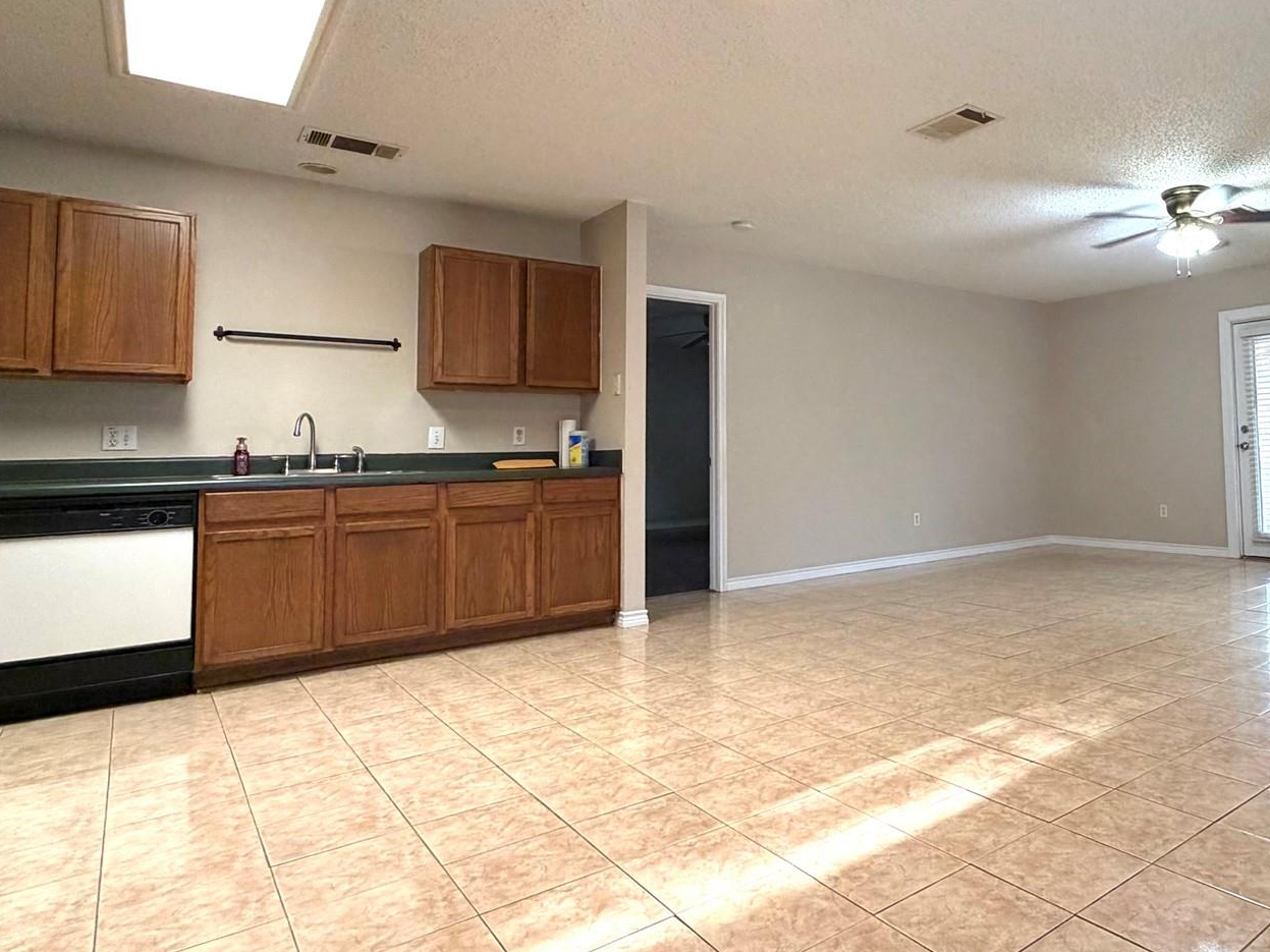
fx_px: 844
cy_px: 402
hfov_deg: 69.9
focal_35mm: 23
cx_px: 923
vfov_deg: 58.6
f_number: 2.2
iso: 200
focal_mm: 2.22
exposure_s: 1/60
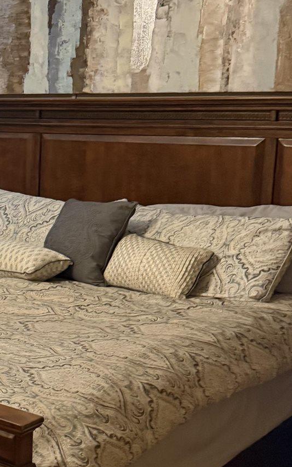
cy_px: 268
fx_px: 878
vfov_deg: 29.7
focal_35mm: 69
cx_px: -54
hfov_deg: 18.0
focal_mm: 6.76
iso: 500
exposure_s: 1/60
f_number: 1.78
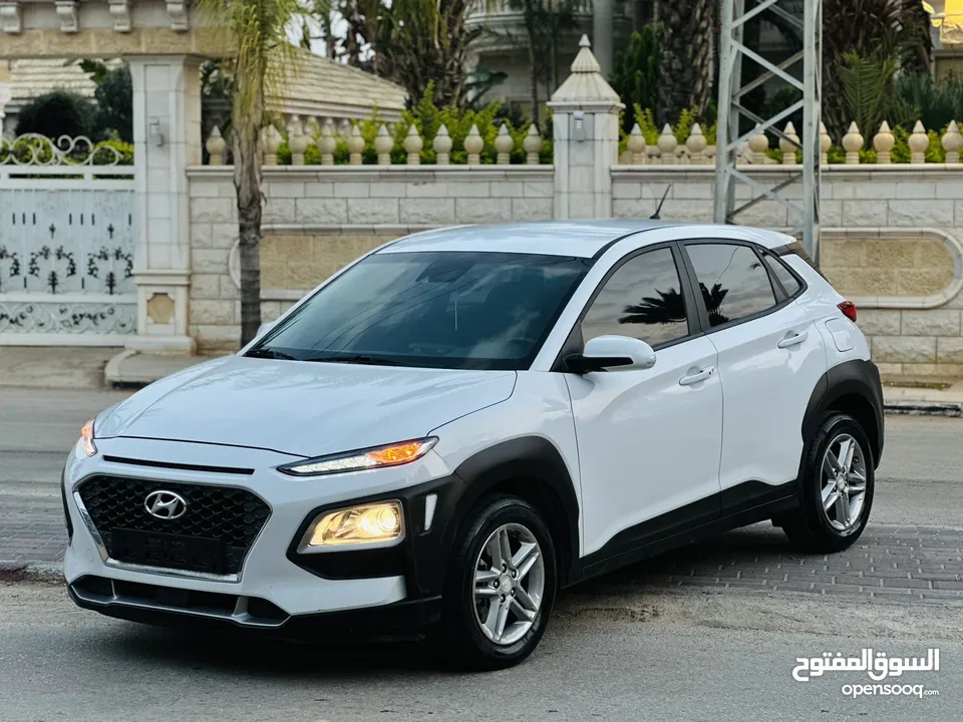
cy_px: 361
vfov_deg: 19.1
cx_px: 482
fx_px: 2142
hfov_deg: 25.3
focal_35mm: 77
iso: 160
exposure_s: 1/34
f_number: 2.8
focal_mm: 9
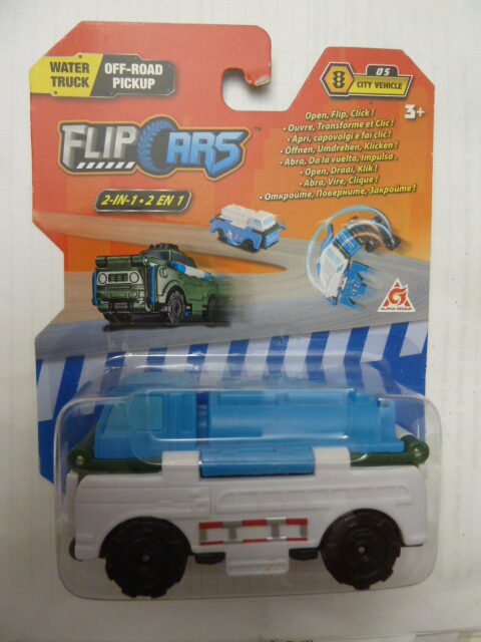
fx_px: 463
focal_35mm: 25
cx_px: 240
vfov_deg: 69.4
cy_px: 321
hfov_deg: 54.9
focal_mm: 4.1
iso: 400
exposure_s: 1/25
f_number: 3.3
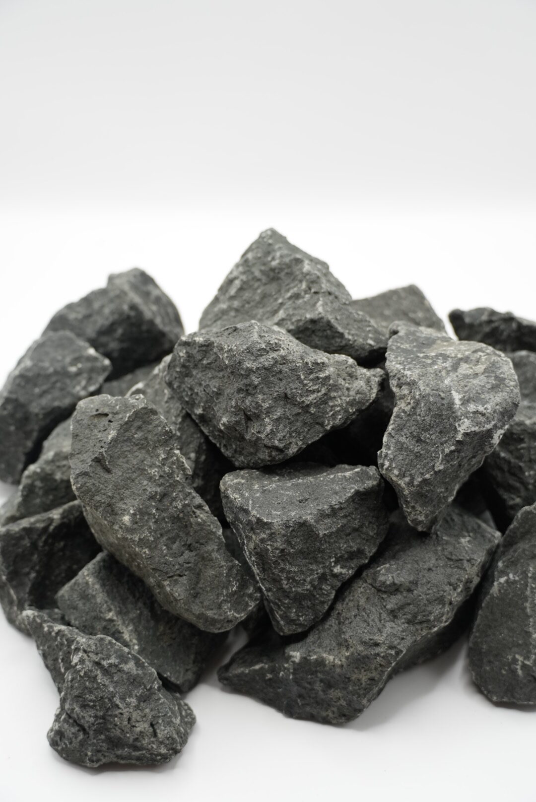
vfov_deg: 39.9
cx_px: 268
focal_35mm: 50
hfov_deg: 27.3
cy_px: 401
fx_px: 1104
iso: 320
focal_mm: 33
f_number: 4.5
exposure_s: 1/60
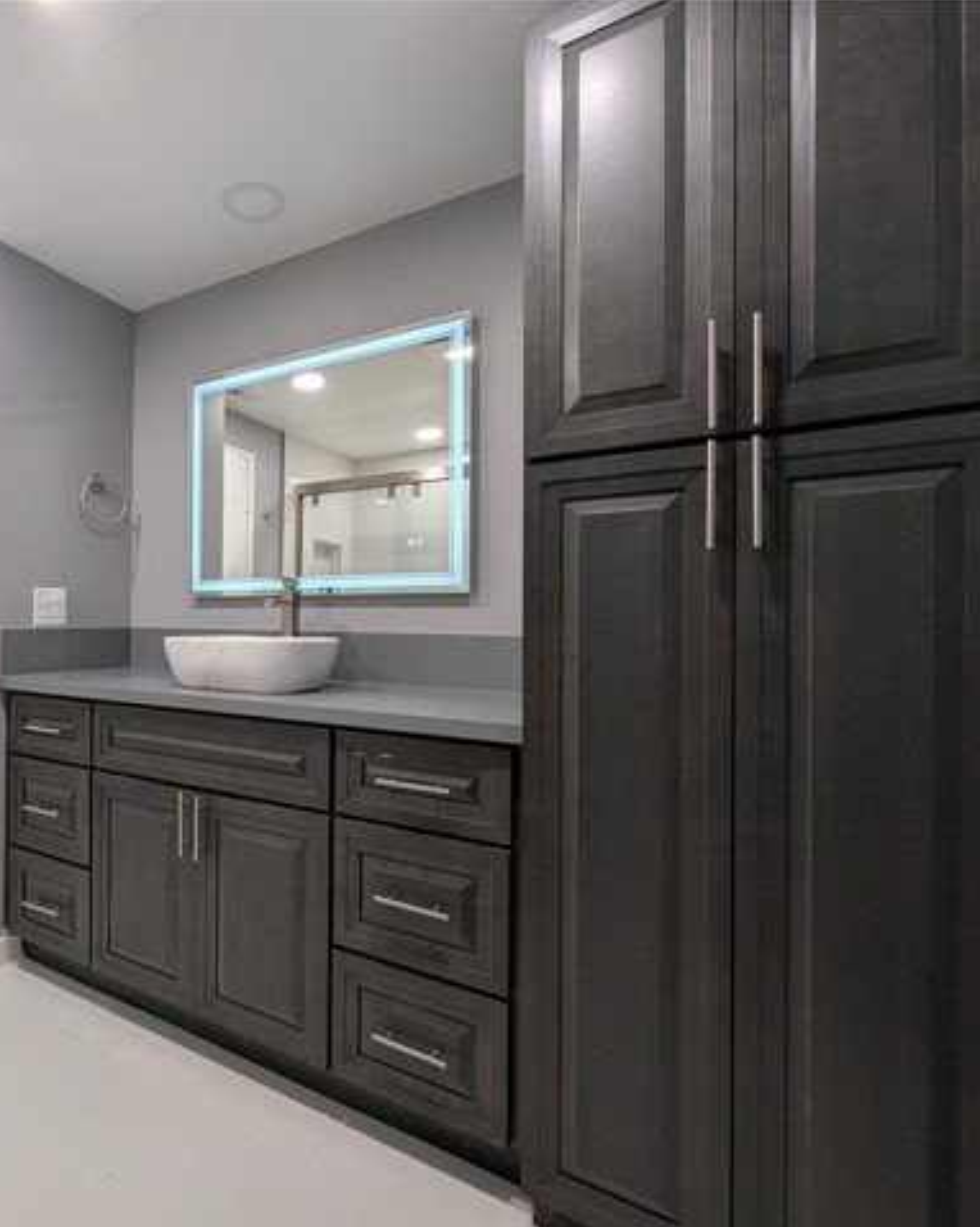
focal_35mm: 17
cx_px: 264
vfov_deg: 89.7
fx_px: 617
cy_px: 615
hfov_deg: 72.4
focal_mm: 1.95
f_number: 2.2
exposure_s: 1/24
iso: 47
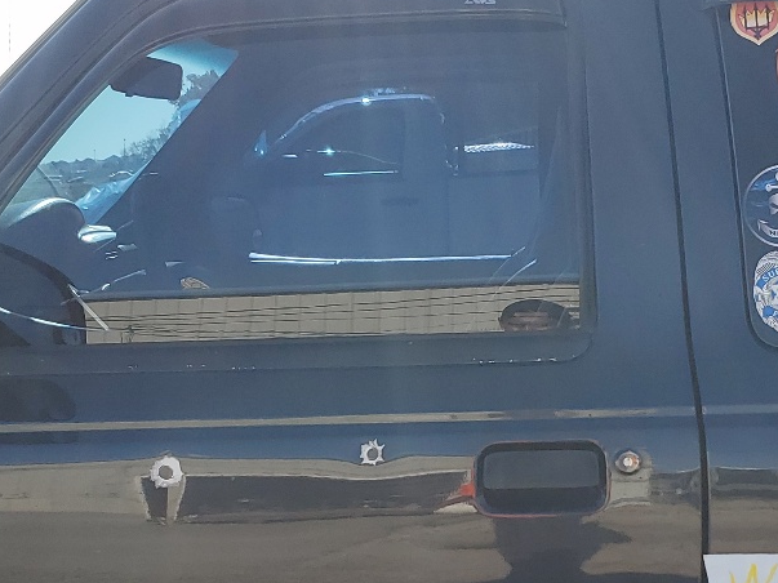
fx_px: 1550
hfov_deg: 28.1
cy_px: 533
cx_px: 450
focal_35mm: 69
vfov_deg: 20.8
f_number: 1.5
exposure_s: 1/2000
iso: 50
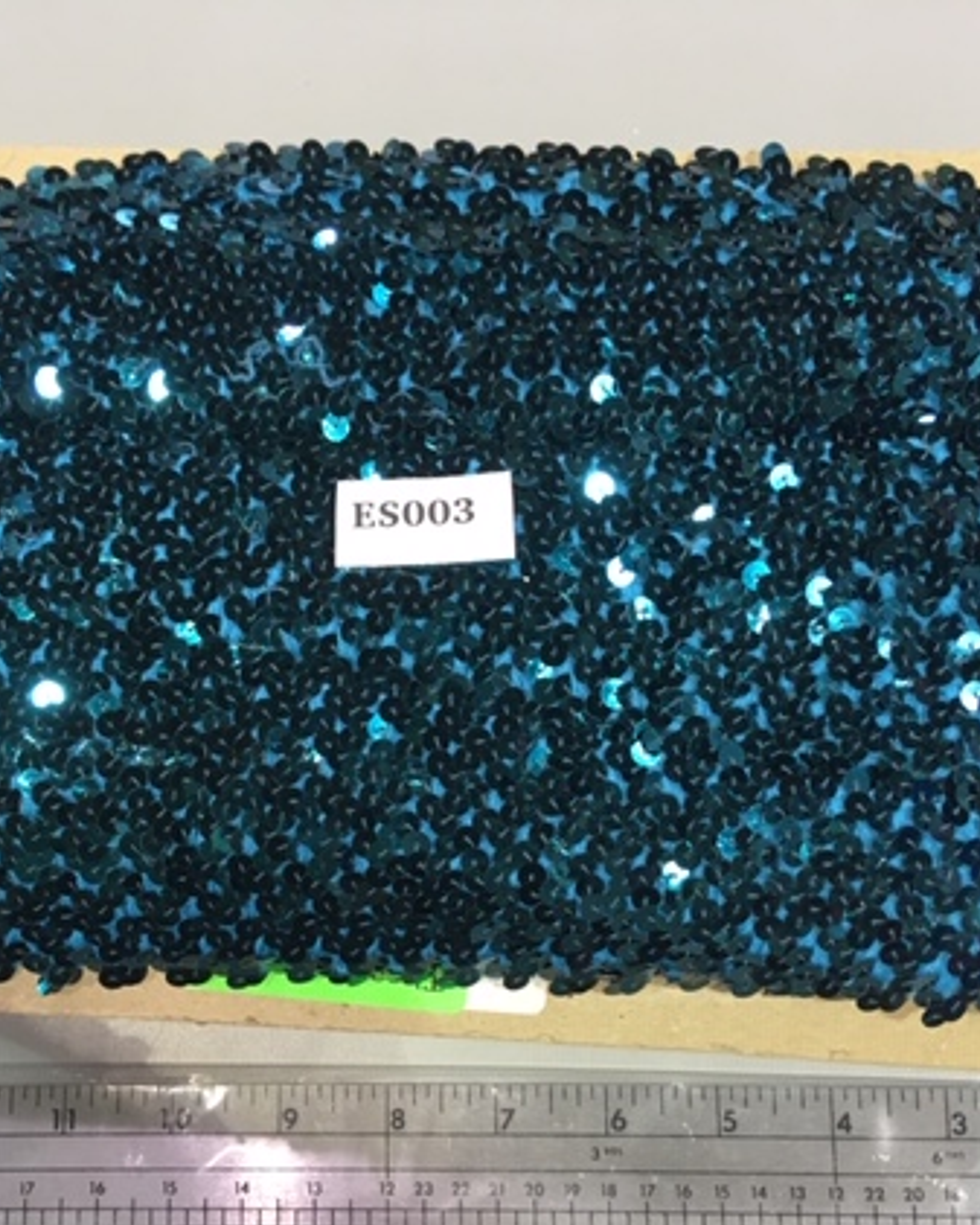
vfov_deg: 42.8
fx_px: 1558
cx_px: 407
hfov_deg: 34.8
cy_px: 695
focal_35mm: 43
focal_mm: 4.15
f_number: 2.2
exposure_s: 1/30
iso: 80
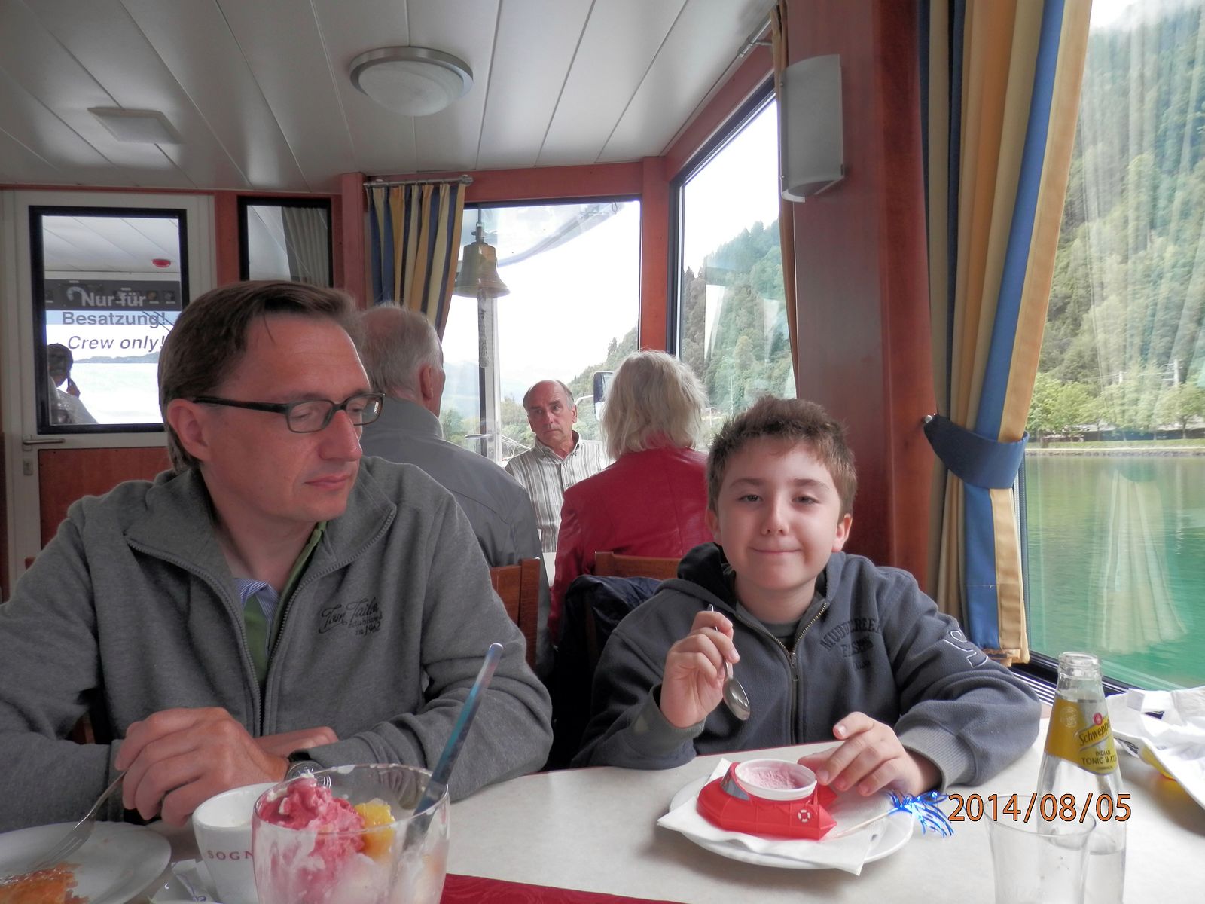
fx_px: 870
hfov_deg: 69.4
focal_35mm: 25
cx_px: 602
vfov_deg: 54.9
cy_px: 452
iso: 80
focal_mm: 4.5
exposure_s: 1/30
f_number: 3
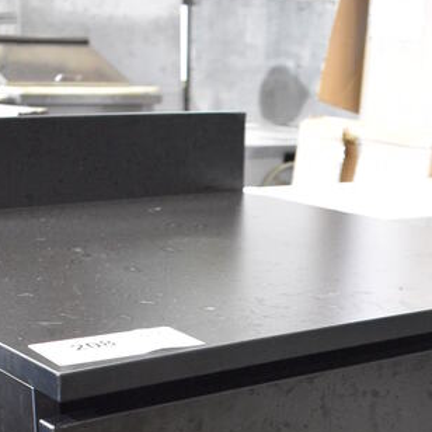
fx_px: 960
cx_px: 243
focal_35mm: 68
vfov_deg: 22.8
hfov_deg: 25.3
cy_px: 553
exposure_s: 1/30
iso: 2800
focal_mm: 18
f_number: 3.5
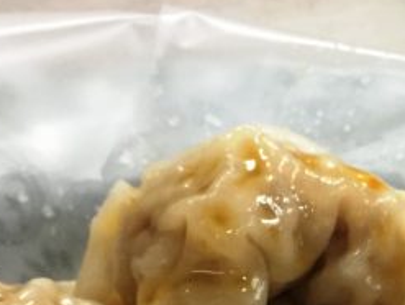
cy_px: 502
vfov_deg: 11.7
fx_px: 1406
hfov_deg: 15.9
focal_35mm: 120
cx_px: 448
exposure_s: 1/30
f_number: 2.2
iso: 125
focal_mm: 4.15
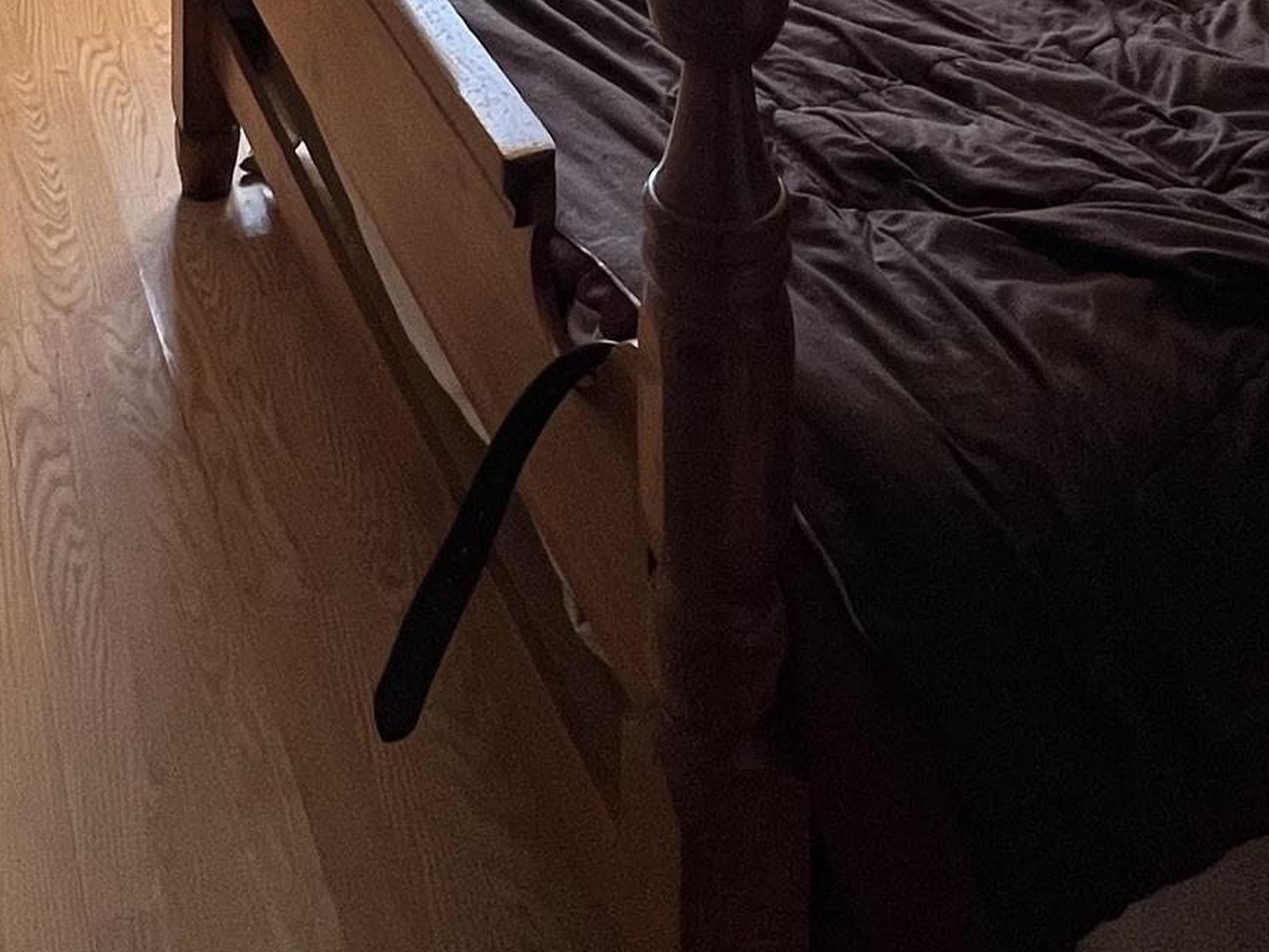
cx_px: 519
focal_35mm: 46
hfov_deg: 41.1
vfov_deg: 21.7
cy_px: -711
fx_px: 1686
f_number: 1.8
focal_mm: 1.57
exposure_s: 1/120
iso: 160
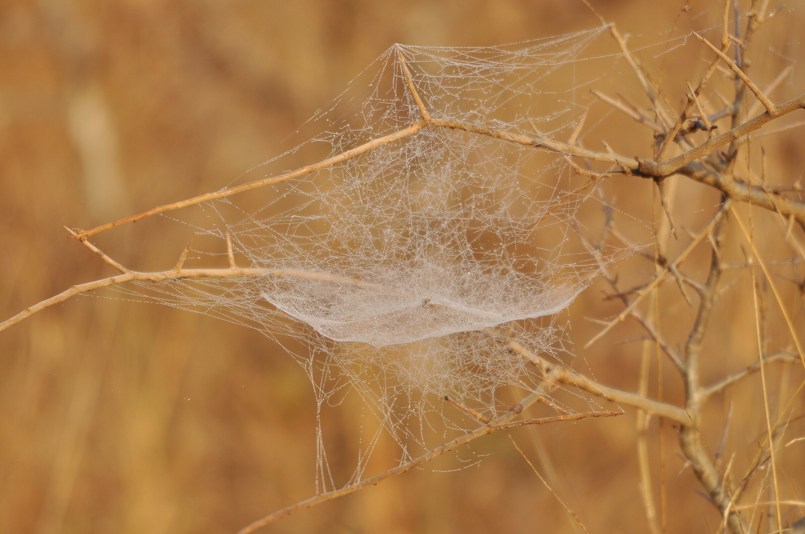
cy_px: 267
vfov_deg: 2.3
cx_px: 402
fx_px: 13400
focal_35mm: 600
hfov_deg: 3.4
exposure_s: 1/500
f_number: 5.6
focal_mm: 400
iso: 200
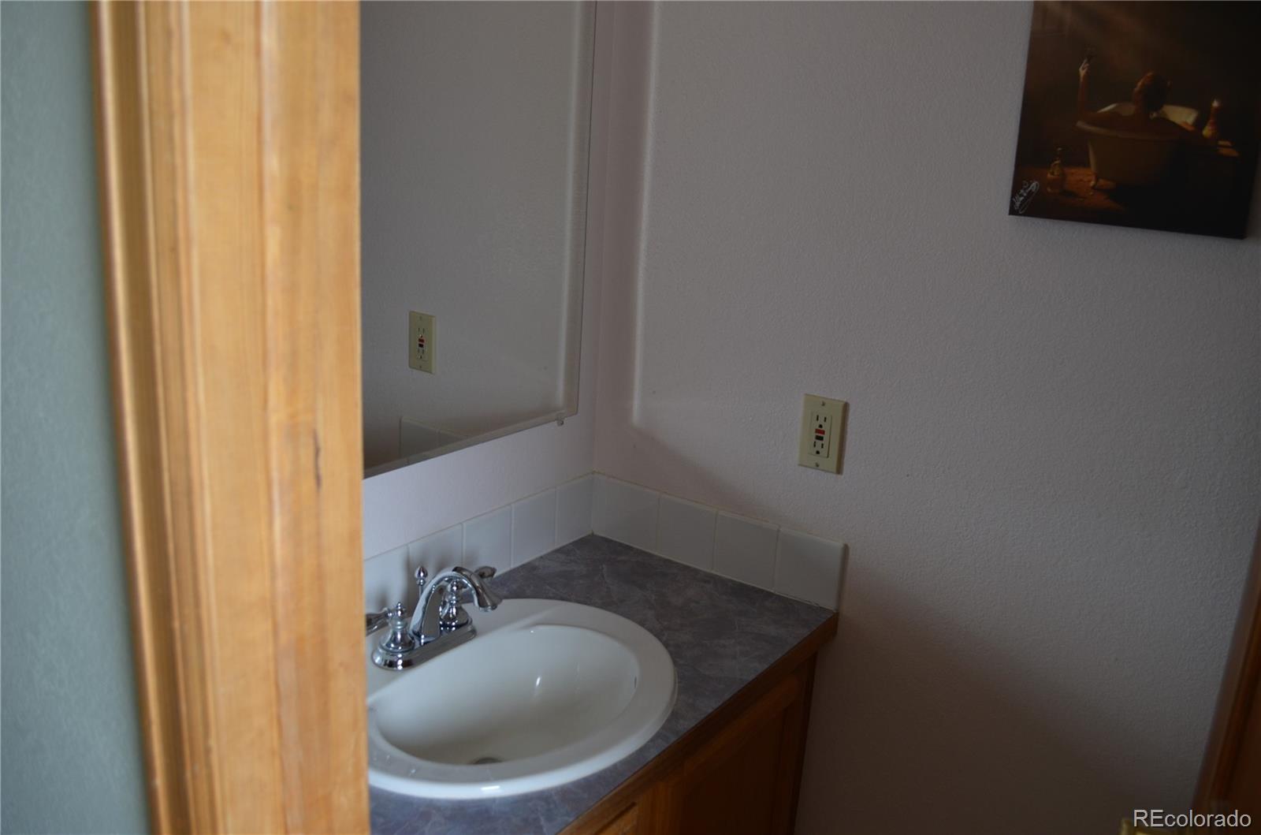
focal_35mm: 30
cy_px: 418
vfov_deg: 43.4
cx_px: 630
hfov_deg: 62.0
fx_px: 1048
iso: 400
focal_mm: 20
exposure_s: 1/100
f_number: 5
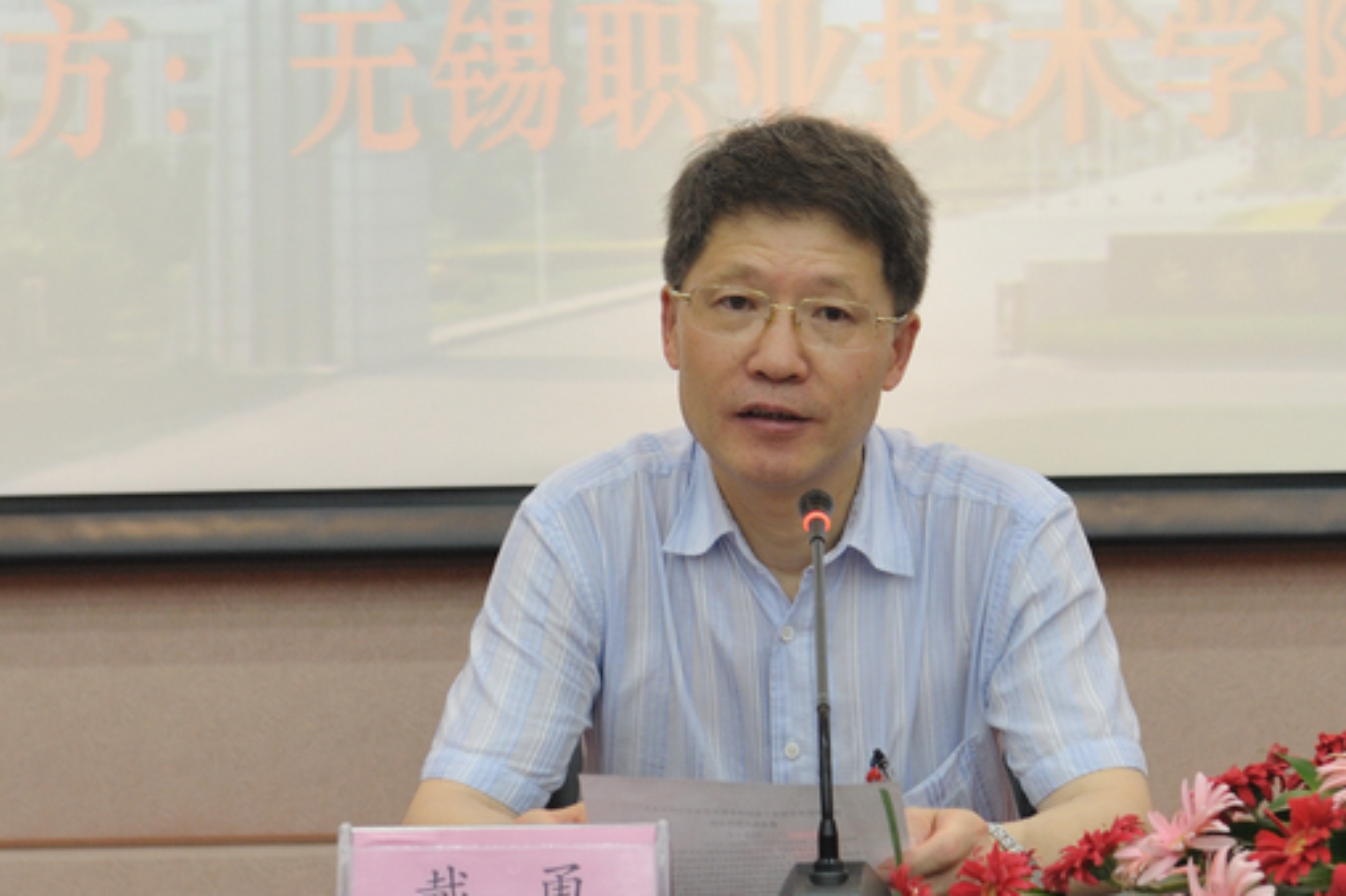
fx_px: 2728
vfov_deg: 18.7
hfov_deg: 27.7
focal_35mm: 73
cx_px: 784
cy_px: 485
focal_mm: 62
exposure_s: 1/80
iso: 1000
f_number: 4.5
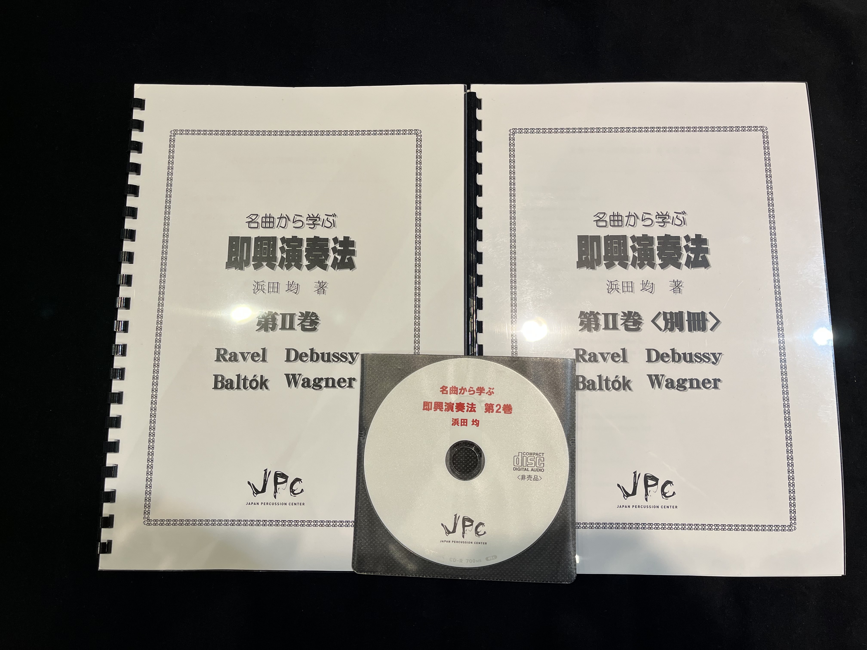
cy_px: 325
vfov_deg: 53.1
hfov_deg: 67.3
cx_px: 434
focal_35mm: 26
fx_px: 651
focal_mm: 5.1
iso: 64
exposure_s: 1/60
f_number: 1.6
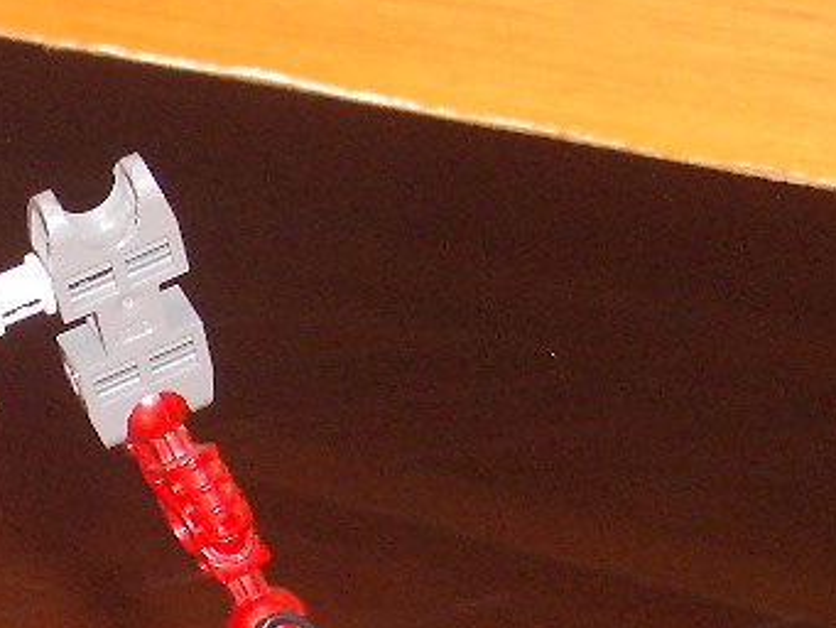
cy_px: 790
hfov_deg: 10.4
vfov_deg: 7.9
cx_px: -211
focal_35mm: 186
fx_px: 4494
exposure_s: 1/40
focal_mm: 10.2
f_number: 3.5
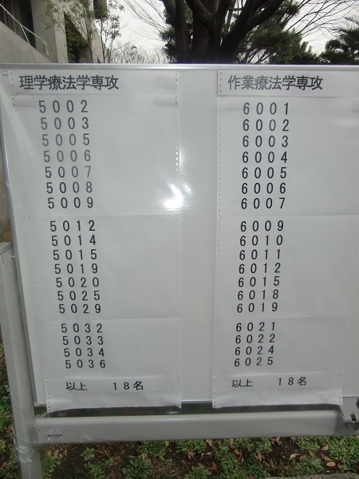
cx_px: 180
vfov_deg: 71.6
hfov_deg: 56.8
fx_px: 332
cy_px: 240
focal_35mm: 24
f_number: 3.2
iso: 64
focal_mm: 4.3
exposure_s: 1/640
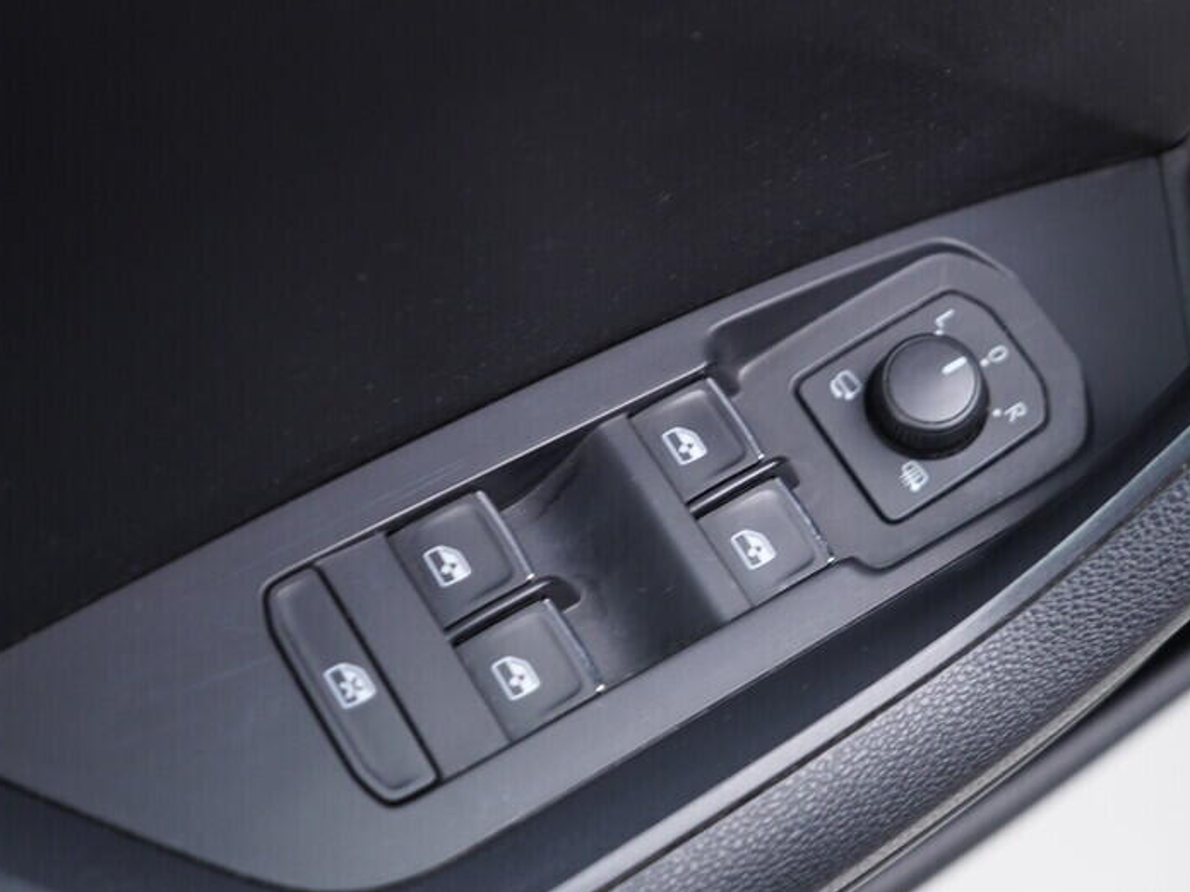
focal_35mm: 51
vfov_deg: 28.6
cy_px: 458
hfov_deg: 37.2
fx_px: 1753
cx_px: 772
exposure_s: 1/40
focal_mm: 24
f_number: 2.8
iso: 320
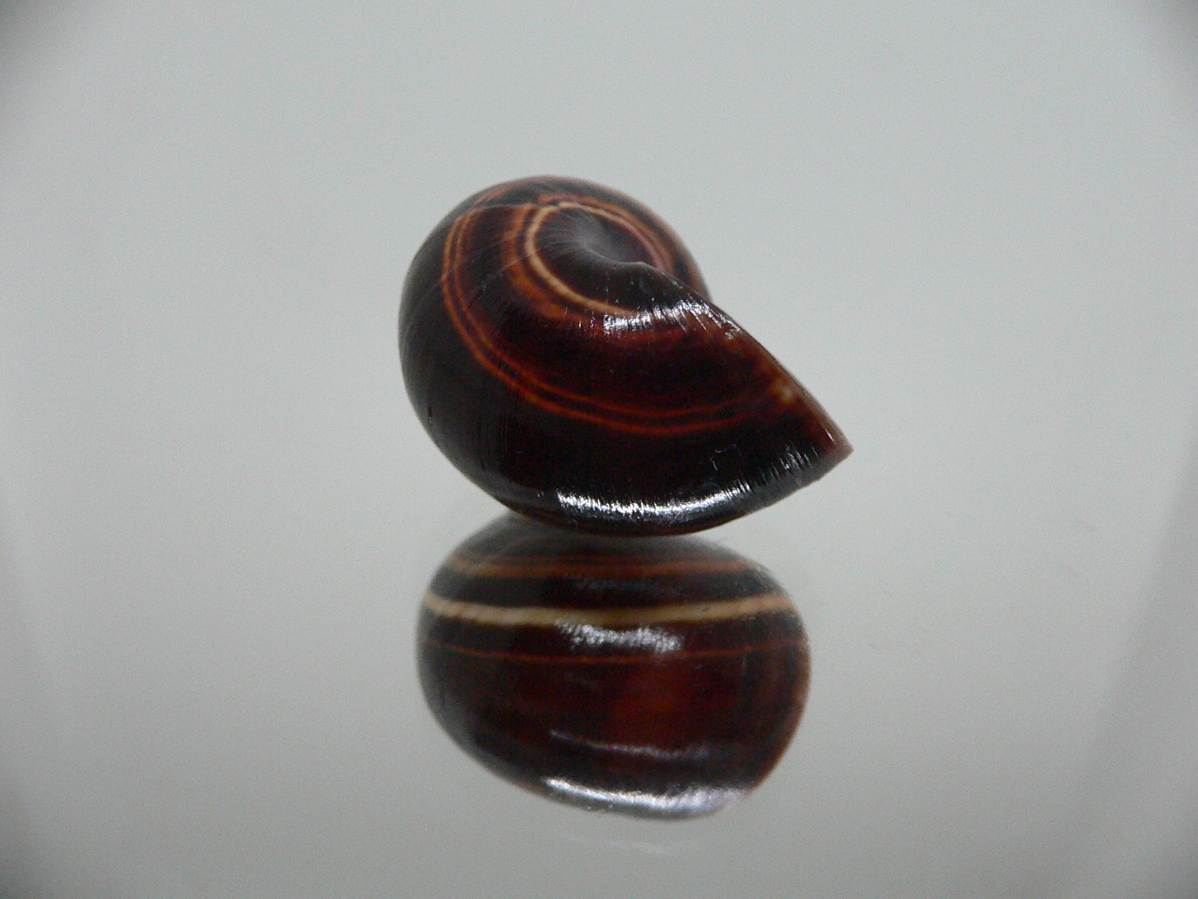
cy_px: 450
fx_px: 1211
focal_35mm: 35
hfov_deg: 52.6
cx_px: 599
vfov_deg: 40.7
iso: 200
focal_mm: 4.6
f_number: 2.8
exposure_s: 1/50
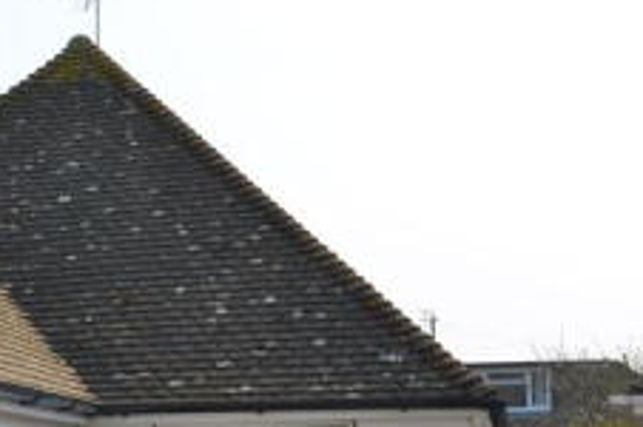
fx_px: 1552
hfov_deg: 21.6
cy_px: 484
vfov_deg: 15.2
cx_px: -148
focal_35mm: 87
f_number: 9
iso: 100
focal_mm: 20
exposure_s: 1/320
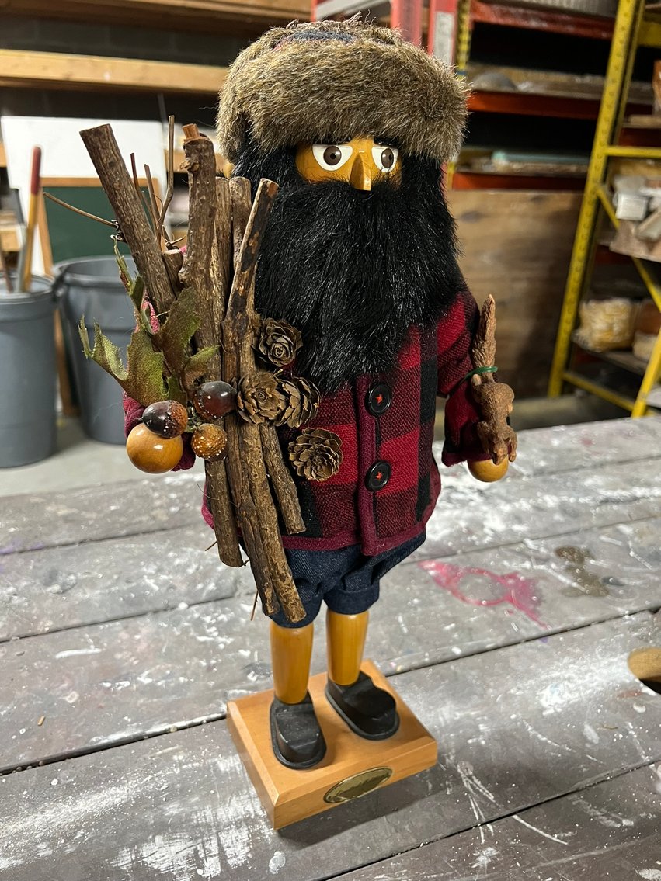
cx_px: 330
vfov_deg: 67.3
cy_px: 440
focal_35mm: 26
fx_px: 662
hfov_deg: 53.1
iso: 400
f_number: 1.5
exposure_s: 1/40
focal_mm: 5.7
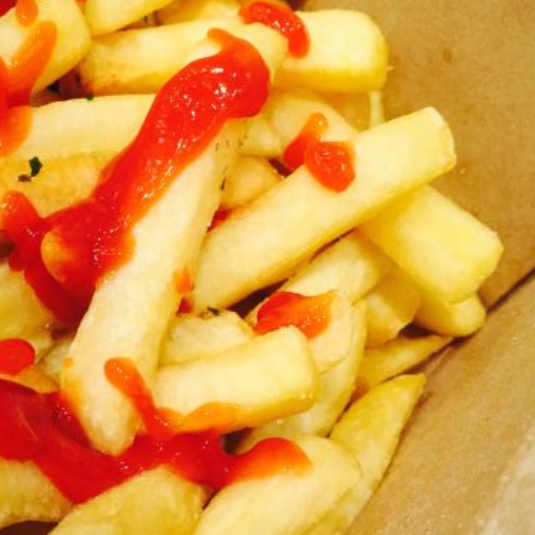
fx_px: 839
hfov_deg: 34.4
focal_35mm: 48
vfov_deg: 35.3
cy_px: 300
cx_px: 117
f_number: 2.2
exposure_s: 1/30
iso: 160
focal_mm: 4.15
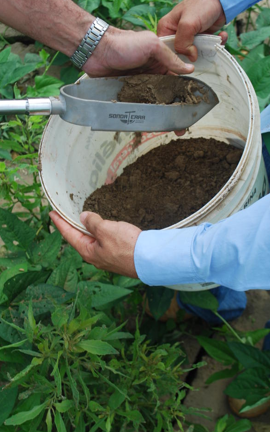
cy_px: 214
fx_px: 589
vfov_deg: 40.3
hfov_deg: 25.8
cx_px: 140
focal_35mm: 50
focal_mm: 32
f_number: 7.1
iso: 100
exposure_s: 1/200
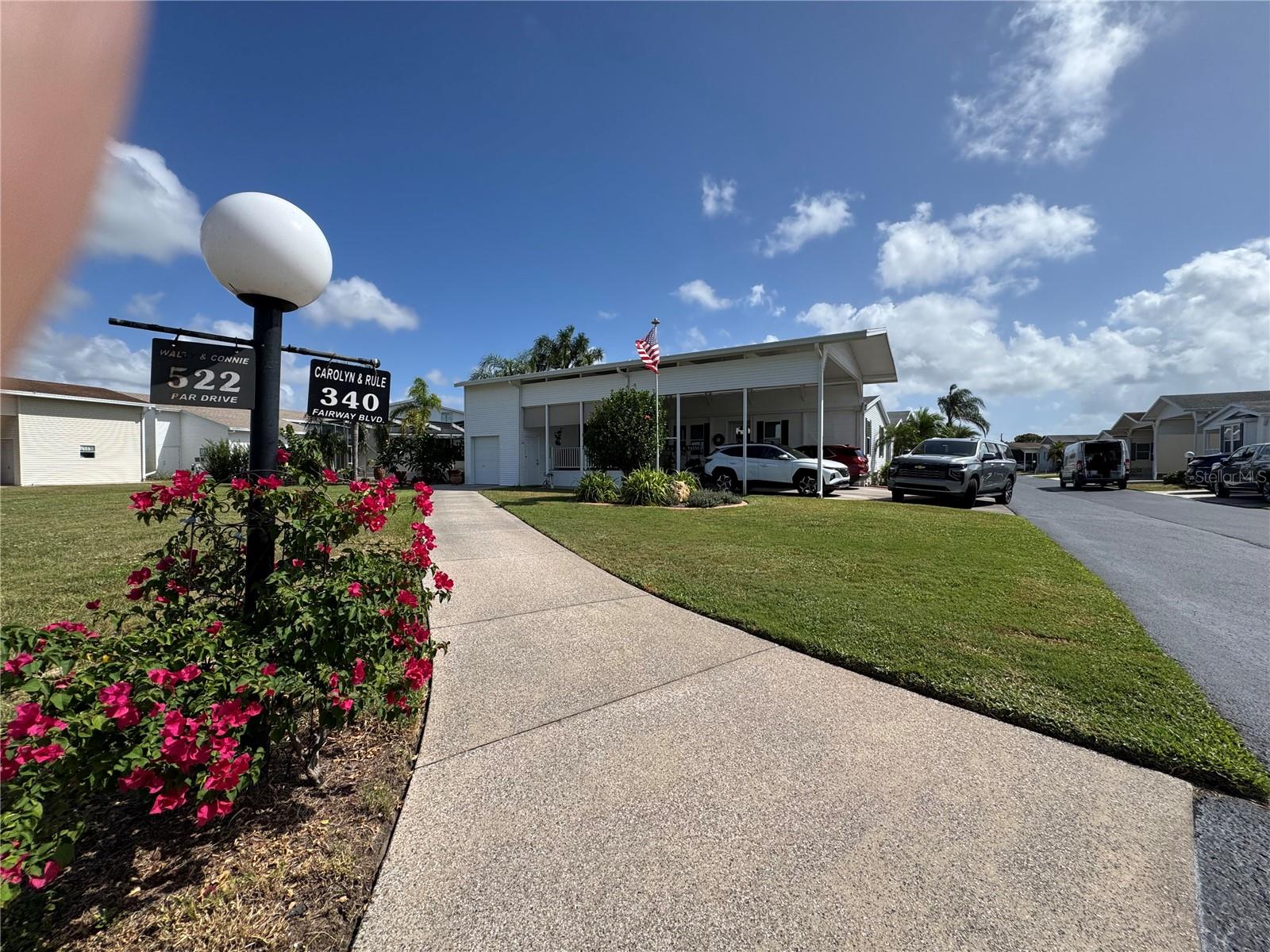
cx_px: 635
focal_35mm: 14
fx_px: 514
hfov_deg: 102.1
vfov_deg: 85.7
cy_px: 476
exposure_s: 1/2415
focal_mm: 2.22
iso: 50
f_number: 2.2
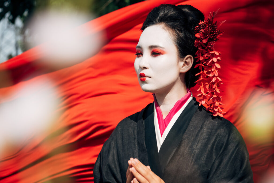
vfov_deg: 19.5
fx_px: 533
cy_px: 92
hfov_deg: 28.8
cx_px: 137
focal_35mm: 70
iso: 100
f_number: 4
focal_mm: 70
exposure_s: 1/1600
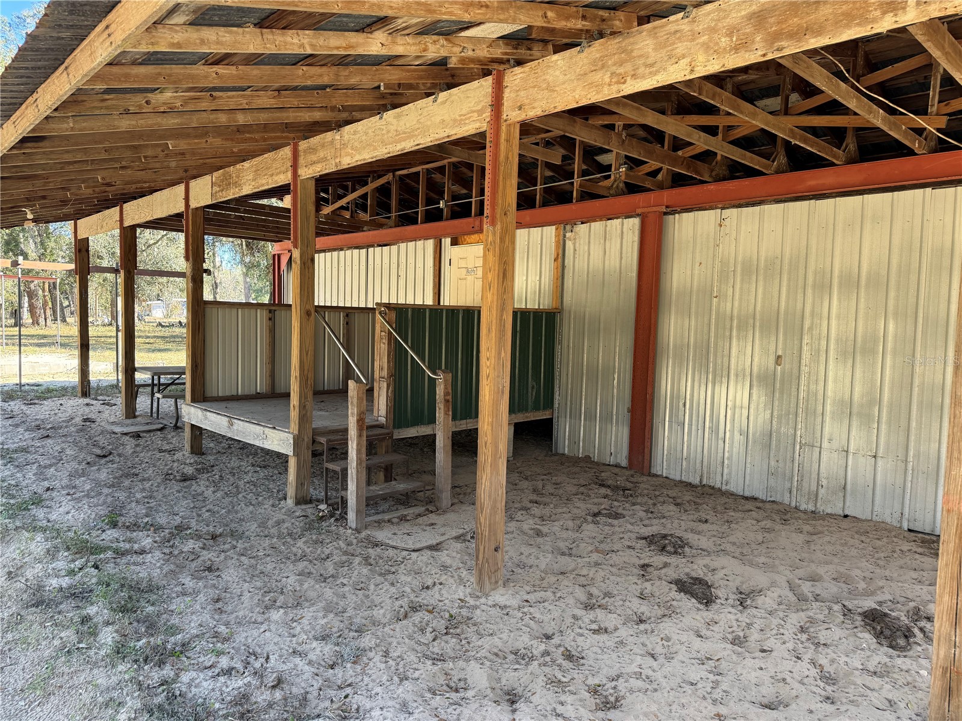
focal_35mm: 24
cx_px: 481
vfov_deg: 56.8
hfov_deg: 71.6
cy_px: 360
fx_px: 667
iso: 125
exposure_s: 1/243
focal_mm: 6.76
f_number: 1.78
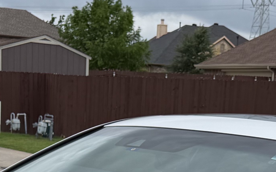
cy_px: 333
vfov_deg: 11.4
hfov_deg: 19.8
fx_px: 790
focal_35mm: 105
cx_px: 156
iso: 80
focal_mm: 6.76
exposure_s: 1/4167
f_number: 1.78
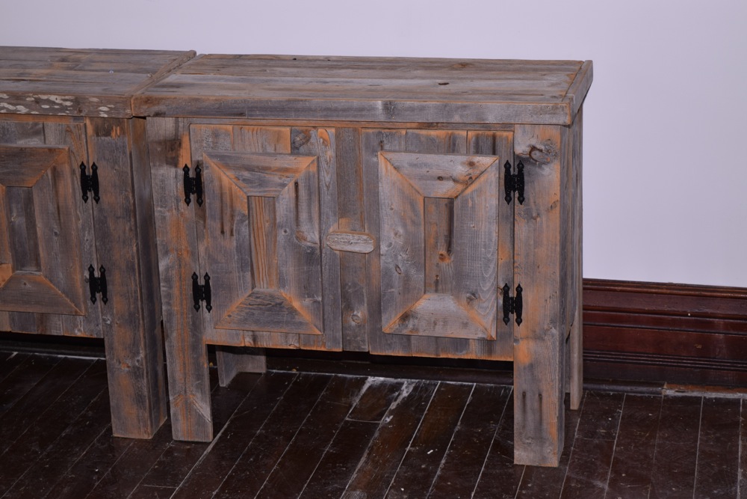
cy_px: 250
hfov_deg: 26.0
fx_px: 1619
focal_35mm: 78
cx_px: 374
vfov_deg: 17.5
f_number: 6.3
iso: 200
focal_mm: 52
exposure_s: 1/125
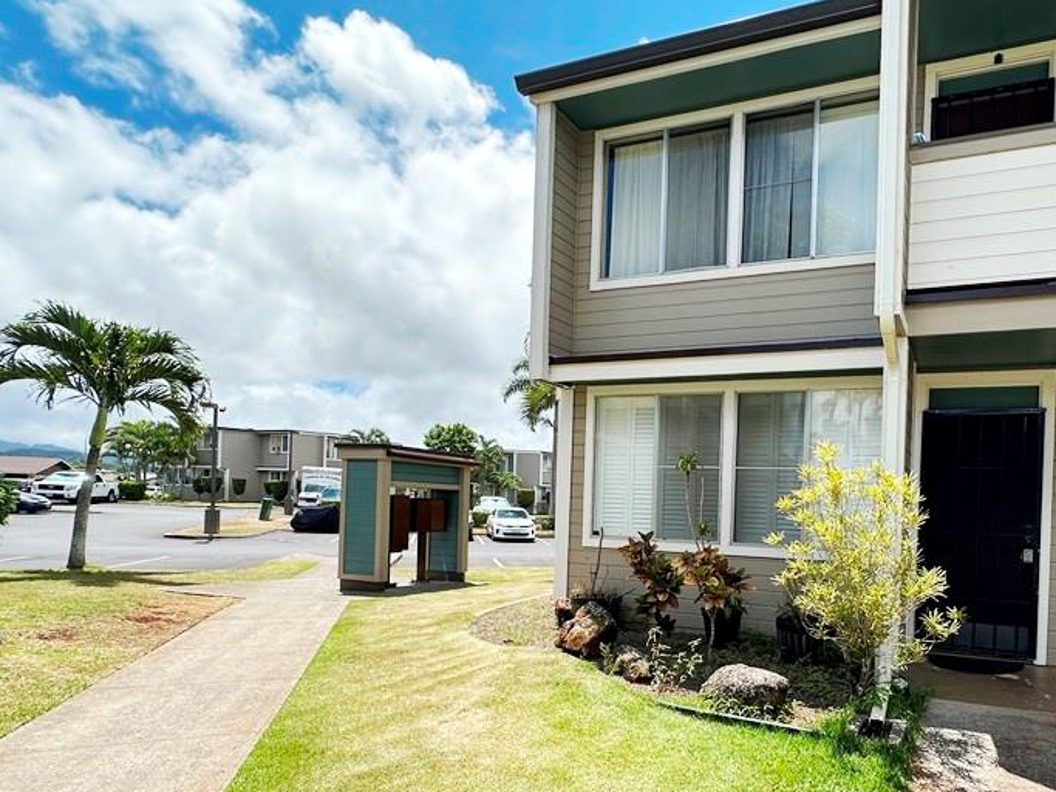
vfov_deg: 62.3
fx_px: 641
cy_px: 506
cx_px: 741
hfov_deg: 75.4
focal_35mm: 21
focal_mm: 2.22
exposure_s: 1/917
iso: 40
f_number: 2.2
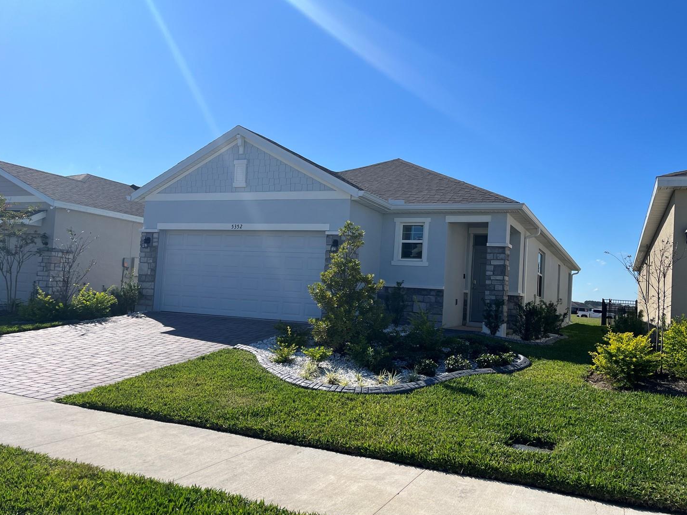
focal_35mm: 29
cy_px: 271
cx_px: 373
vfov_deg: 48.2
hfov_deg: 61.6
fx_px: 576
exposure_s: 1/4484
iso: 50
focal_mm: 5.1
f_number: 1.6
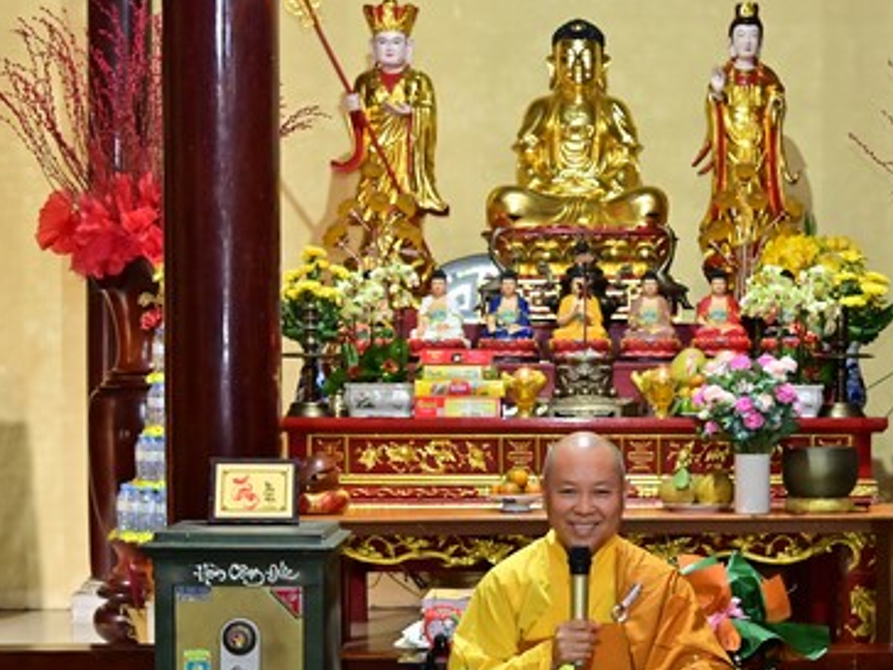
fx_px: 1548
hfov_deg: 32.0
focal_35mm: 60
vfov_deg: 24.3
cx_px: 586
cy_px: 466
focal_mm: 35
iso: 3200
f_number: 4.5
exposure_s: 1/100
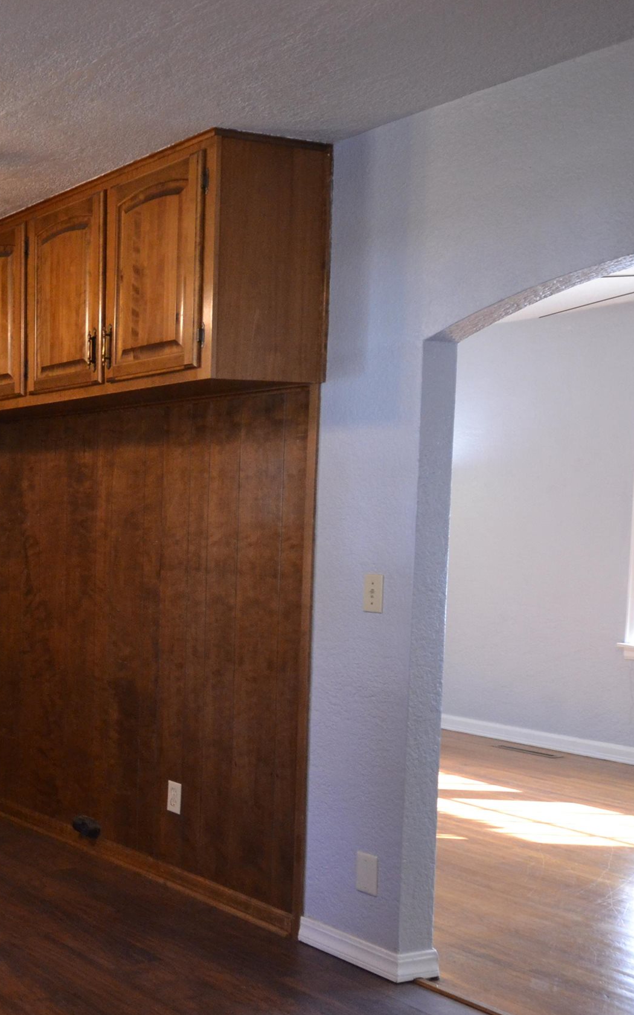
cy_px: 613
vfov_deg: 47.0
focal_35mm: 42
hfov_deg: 25.8
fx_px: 1159
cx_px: -212
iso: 1000
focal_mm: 15
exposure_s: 1/60
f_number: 3.5
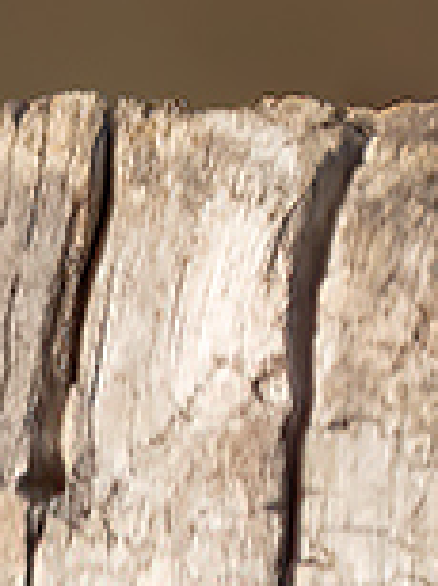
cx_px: -724
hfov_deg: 0.2
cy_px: -795
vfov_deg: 0.3
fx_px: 111820
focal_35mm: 6610
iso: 1000
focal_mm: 391
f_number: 8
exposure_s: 1/1250
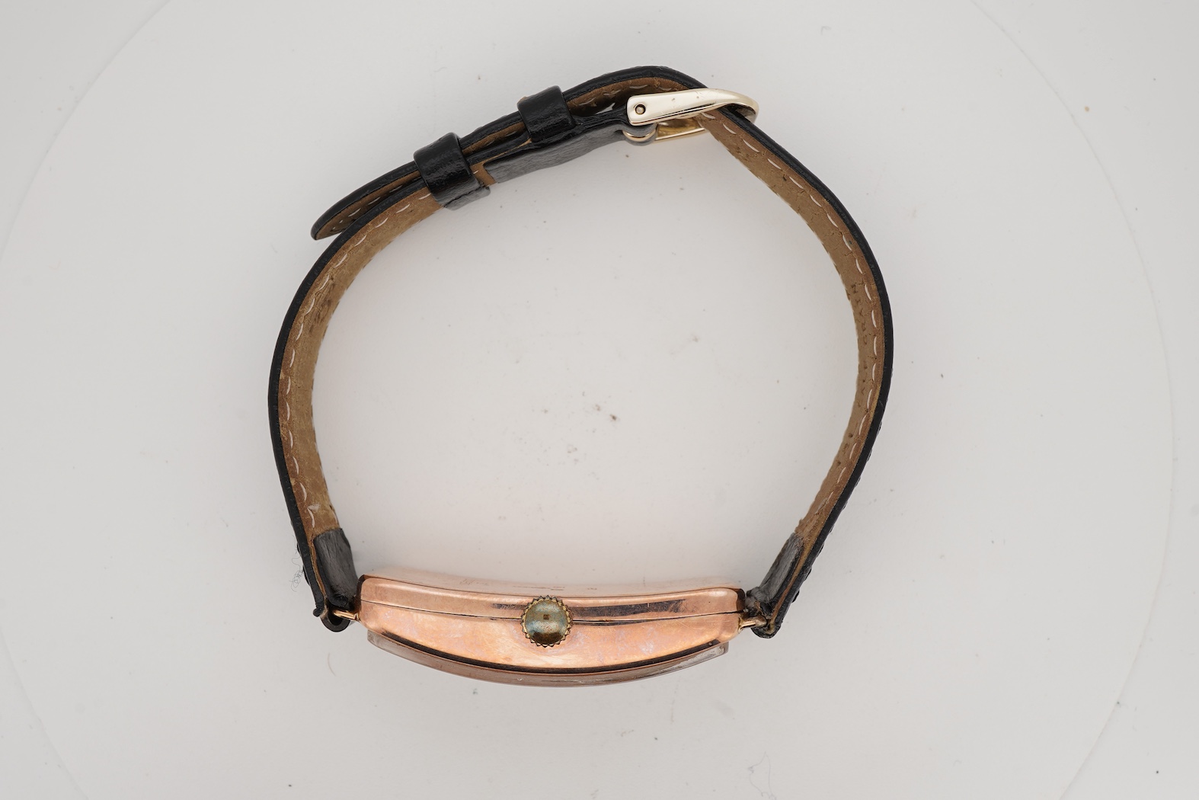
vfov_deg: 29.9
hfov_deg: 43.6
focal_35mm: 45
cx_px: 600
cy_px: 400
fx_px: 1499
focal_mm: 30
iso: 160
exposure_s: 1/160
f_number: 22
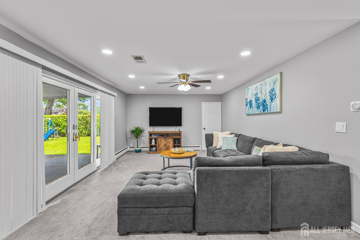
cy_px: 120
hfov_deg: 96.7
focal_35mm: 16
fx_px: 160
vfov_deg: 73.7
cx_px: 180
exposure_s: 1
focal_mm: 16
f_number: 8
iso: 320
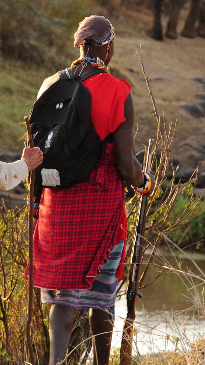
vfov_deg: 6.4
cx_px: -65
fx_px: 3256
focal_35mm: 337
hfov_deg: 3.6
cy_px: 166
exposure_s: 1/400
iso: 1250
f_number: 8
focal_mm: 130
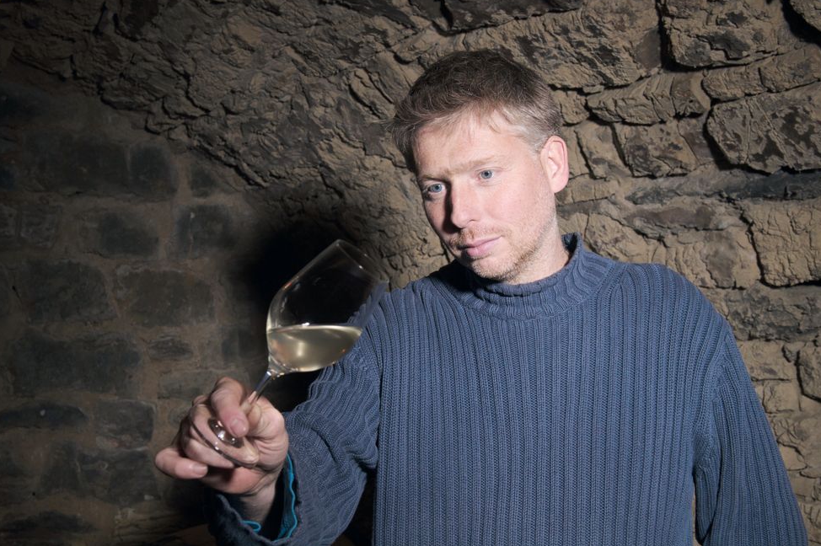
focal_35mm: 46
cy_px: 308
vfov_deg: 29.2
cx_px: 332
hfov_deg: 42.6
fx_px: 1048
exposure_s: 1/500
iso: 400
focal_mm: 35
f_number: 8
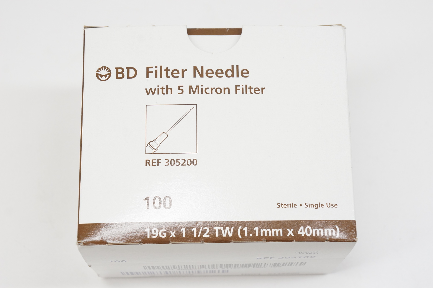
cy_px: 144
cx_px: 216
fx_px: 811
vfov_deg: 20.1
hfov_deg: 29.9
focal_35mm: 68
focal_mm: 45
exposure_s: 1/80
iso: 800
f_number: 8
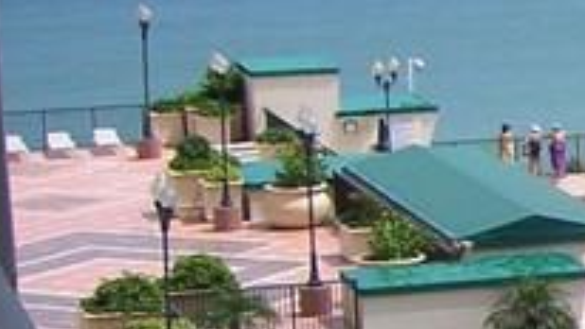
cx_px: 1411
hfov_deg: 9.5
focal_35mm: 200
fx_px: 3103
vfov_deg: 6.1
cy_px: 312
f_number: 6.7
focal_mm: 6.1
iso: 50
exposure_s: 1/180
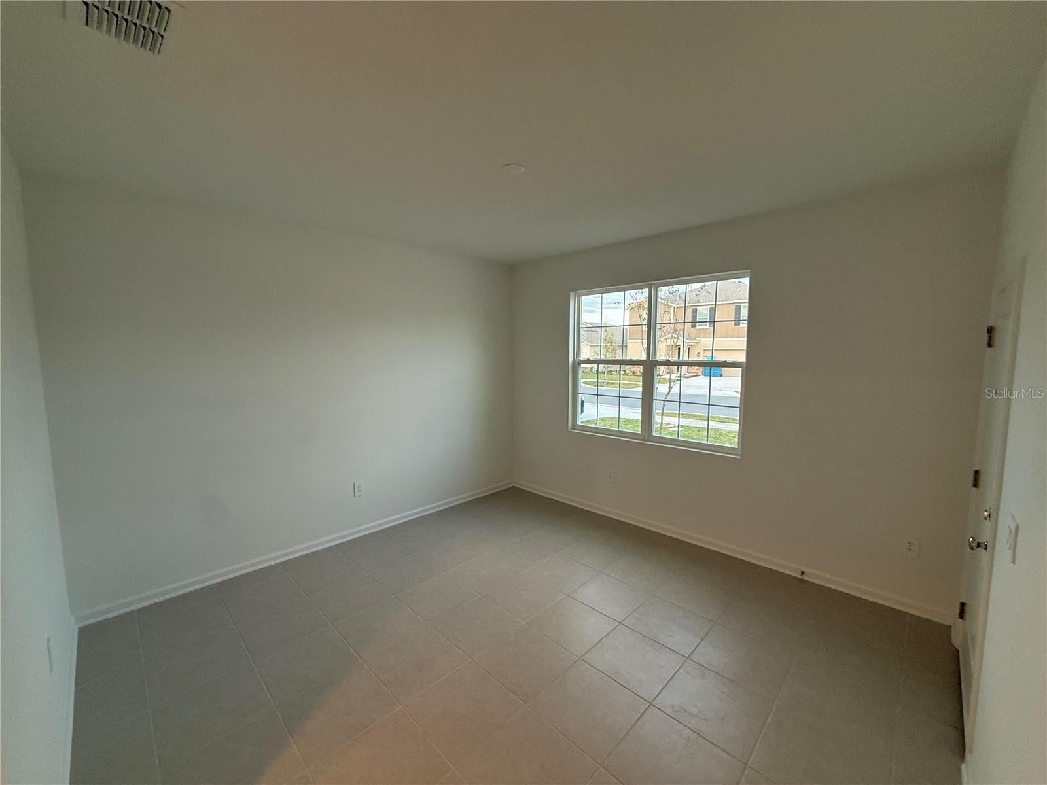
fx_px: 423
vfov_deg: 85.7
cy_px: 392
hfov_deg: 102.1
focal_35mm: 14
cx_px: 524
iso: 200
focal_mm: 2.22
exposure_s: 1/120
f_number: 2.2
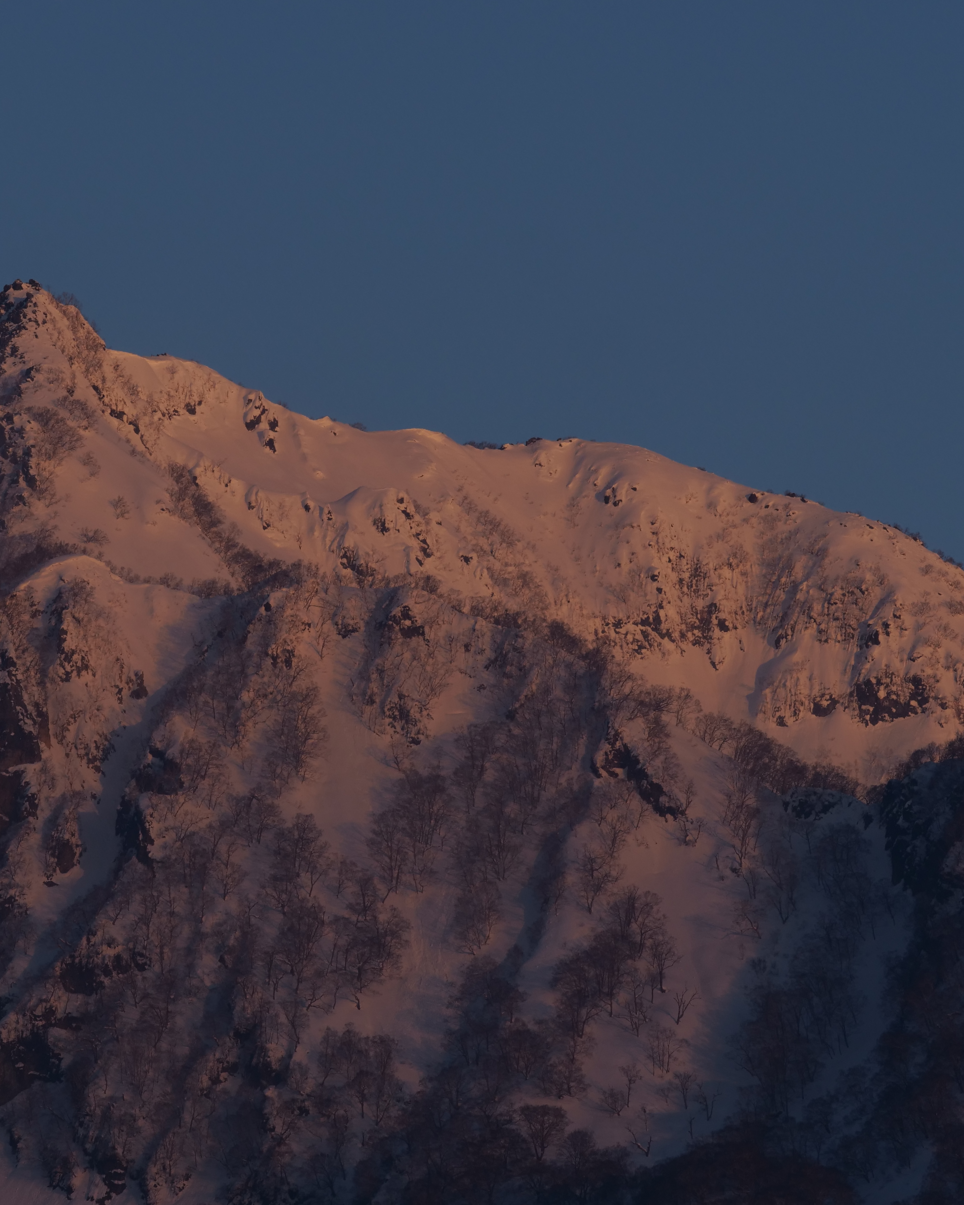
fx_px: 18581
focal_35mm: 521
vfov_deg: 3.7
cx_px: 327
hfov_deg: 3.0
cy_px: 602
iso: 200
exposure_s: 1/320
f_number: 8
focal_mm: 200
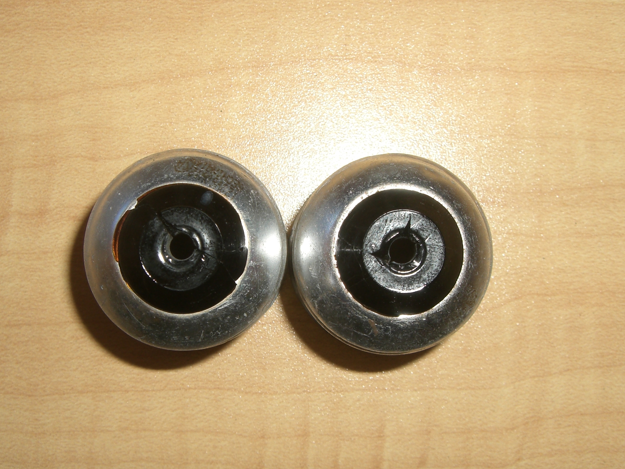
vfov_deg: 28.6
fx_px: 921
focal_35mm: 51
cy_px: 252
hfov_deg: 37.4
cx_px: 279
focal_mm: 6.2
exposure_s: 1/60
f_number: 4.3
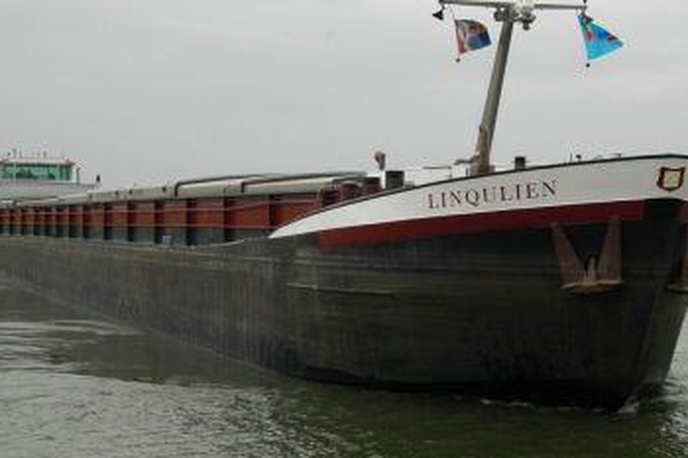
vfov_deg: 18.9
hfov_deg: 28.1
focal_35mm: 72
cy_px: 212
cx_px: 353
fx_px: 1375
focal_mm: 34
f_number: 10
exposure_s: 1/200
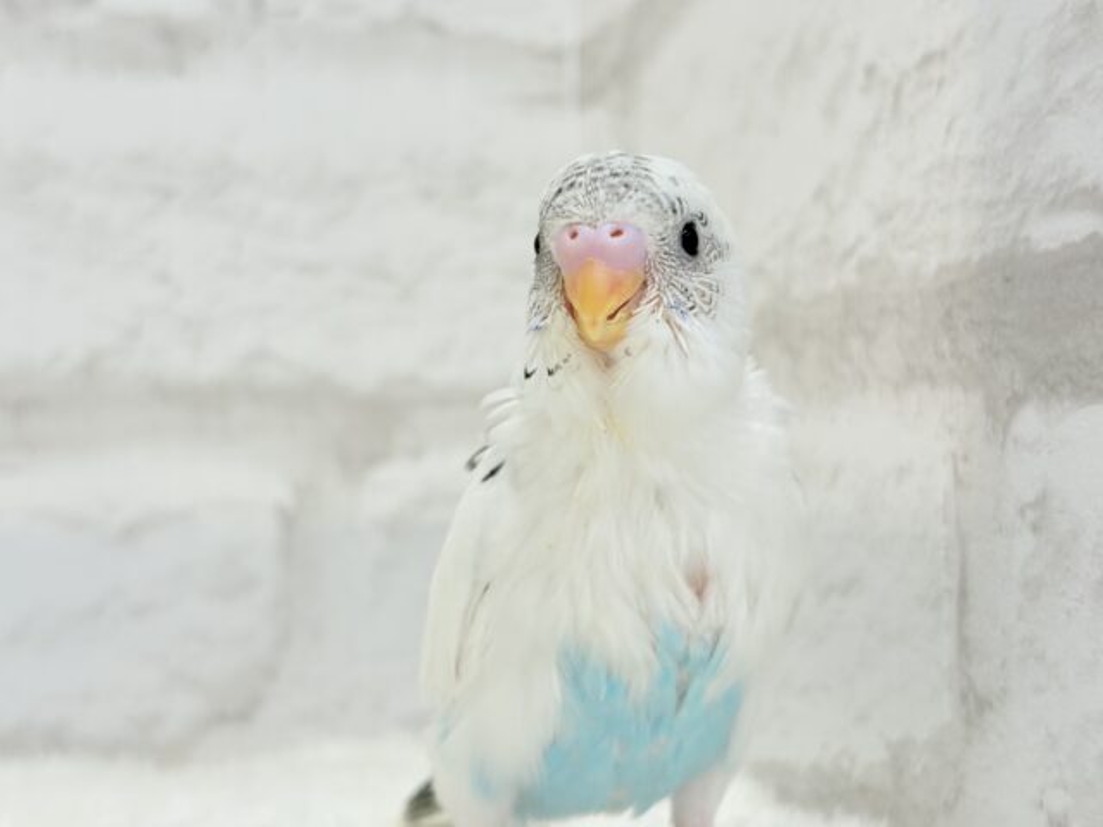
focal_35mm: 52
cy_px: 414
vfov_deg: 28.0
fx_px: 1657
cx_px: 552
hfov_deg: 36.8
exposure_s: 1/100
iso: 50
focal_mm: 5.96
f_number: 1.6
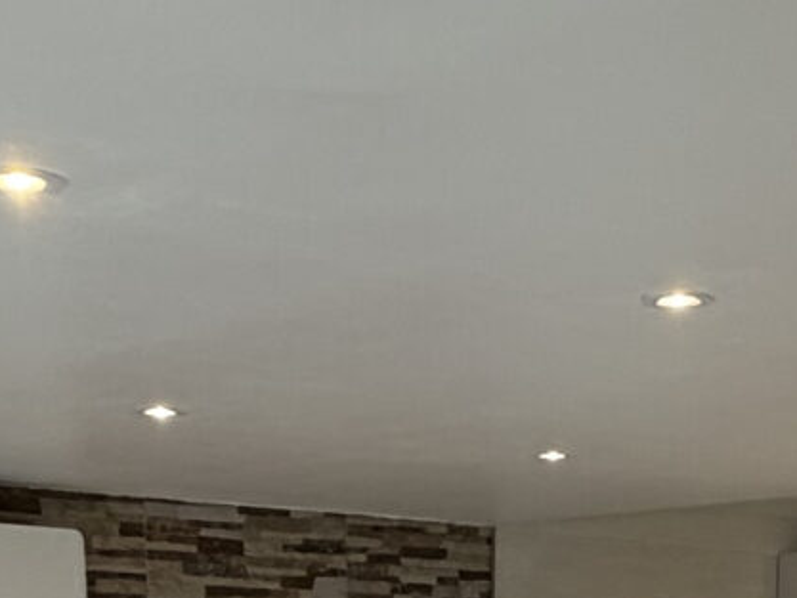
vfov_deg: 14.1
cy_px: 1238
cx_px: 592
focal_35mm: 86
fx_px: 1981
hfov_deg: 22.5
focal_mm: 2.22
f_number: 2.2
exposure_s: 1/100
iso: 100
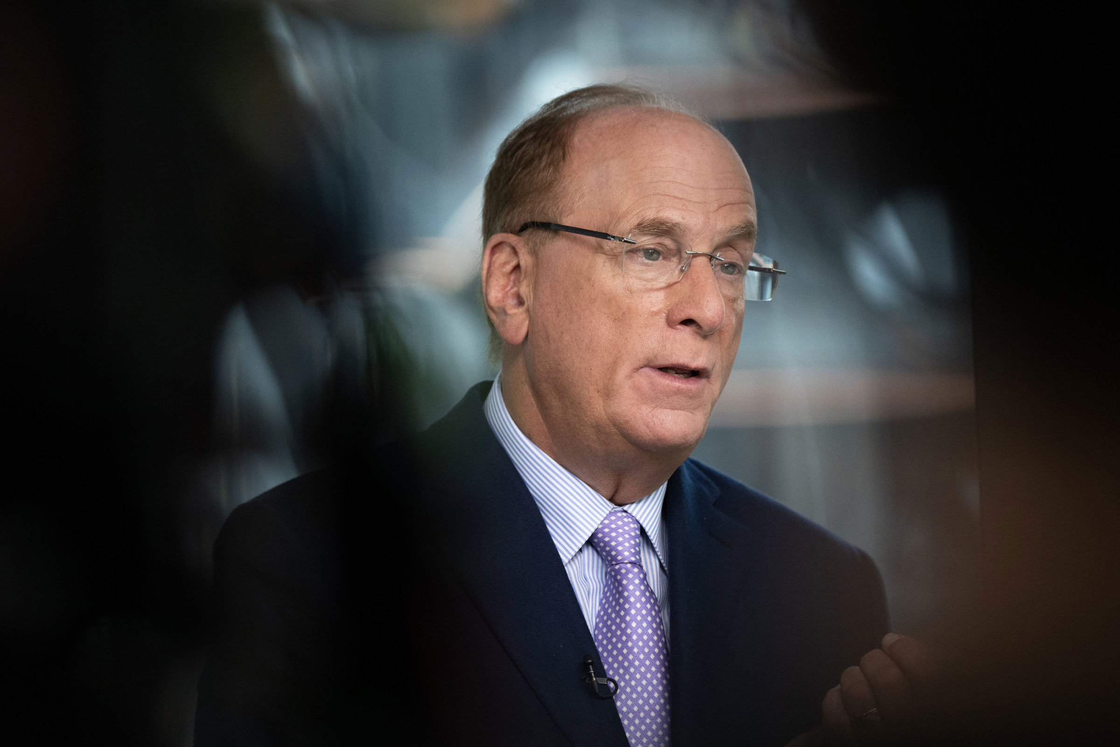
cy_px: 374
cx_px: 560
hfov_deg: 7.9
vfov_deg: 5.3
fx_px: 8088
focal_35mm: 260
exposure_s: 1/500
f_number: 5.6
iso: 2000
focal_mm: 260
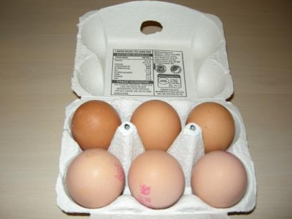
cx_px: 149
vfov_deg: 37.7
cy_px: 111
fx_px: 321
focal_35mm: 38
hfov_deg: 49.0
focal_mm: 7.5
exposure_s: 1/30
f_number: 2.7
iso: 64
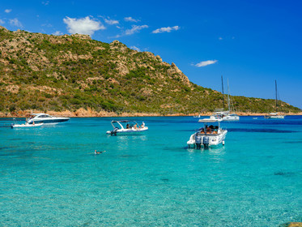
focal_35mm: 50
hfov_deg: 38.2
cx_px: 151
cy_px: 114
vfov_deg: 29.1
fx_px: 436
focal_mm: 63
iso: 200
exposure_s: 1/50
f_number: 11
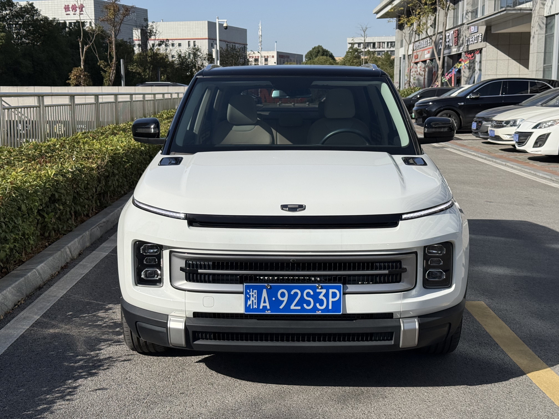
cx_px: 280
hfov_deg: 39.7
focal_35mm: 48
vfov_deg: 30.3
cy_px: 210
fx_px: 775
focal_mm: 6.76
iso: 64
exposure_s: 1/7874
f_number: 1.78
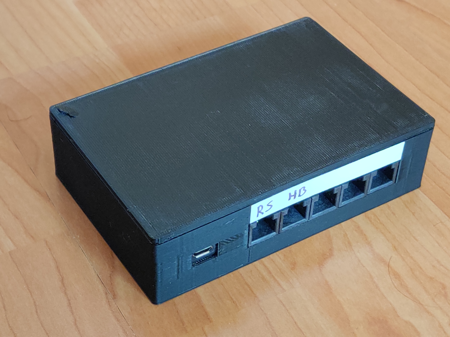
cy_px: 168
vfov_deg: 51.4
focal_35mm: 27
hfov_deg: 65.3
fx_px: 351
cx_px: 225
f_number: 1.65
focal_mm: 4.75
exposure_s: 1/14
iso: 1250
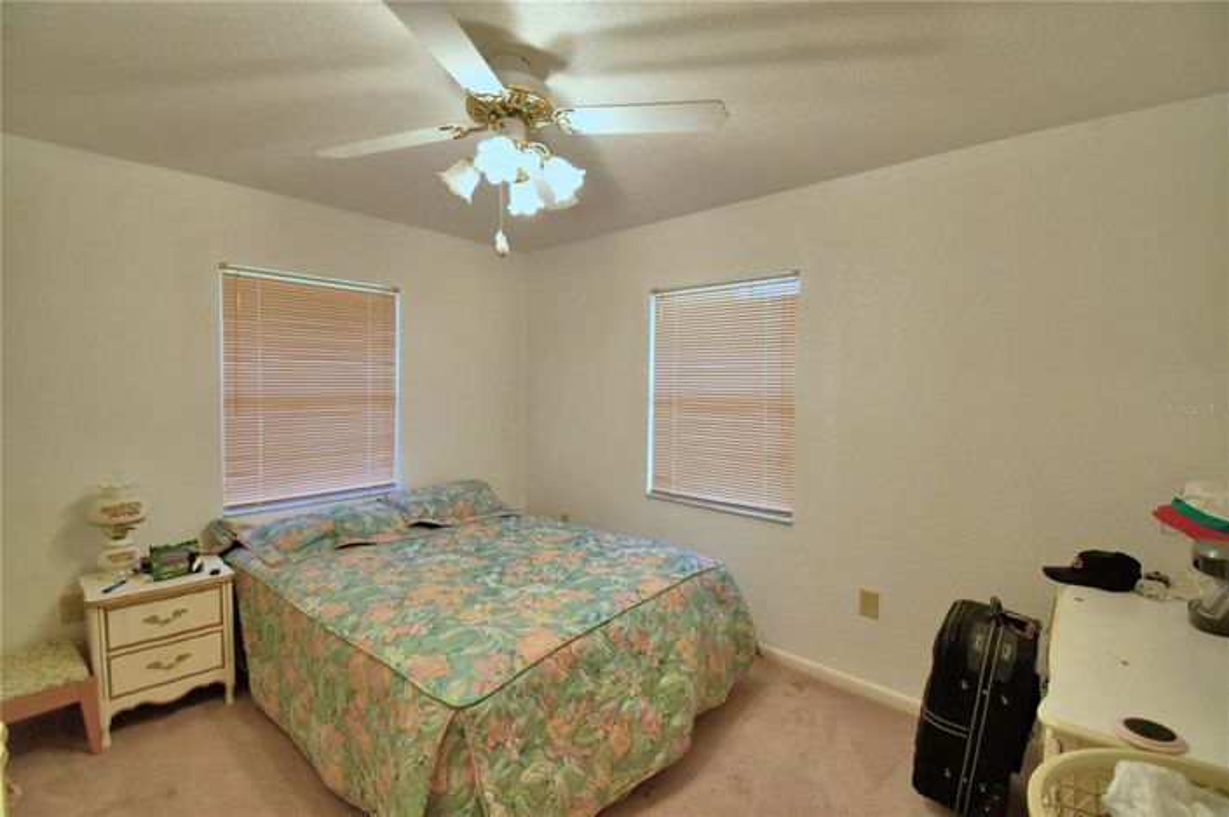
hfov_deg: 100.4
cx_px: 614
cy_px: 408
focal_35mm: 15
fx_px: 512
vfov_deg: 77.2
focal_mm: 10
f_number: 4.5
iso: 400
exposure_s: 1/60
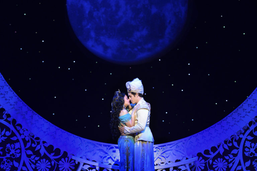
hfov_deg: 9.8
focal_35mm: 210
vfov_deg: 6.5
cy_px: 86
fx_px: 1499
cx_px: 128
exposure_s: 1/250
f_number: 2.8
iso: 1600
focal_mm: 140
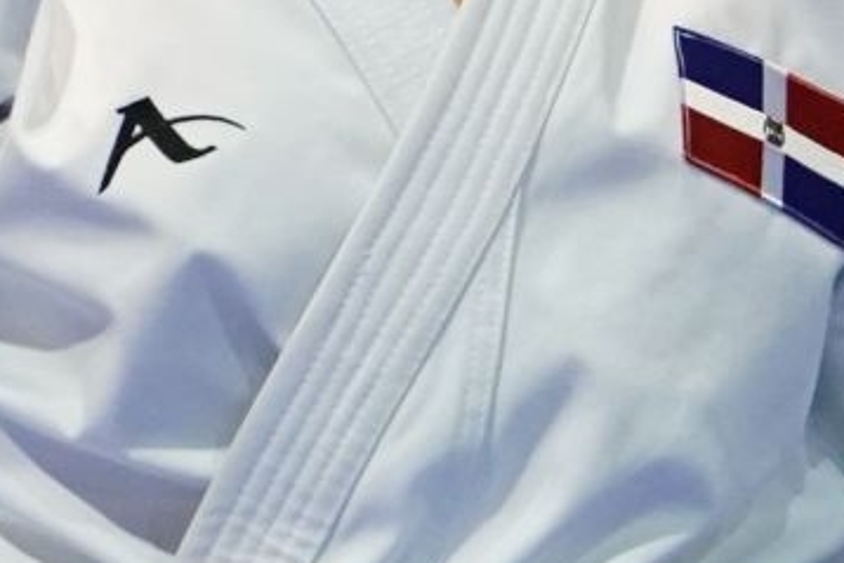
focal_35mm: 1507
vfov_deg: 0.9
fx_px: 35343
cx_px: 380
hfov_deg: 1.4
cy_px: 47
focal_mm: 200
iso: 3200
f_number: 2.8
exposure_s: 1/320
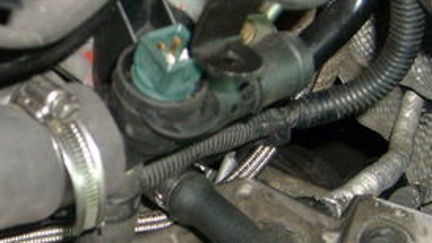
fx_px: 1019
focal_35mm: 89
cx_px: -5
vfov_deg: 13.6
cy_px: 140
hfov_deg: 22.9
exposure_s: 1/45
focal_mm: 5.8
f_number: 2.8
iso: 100
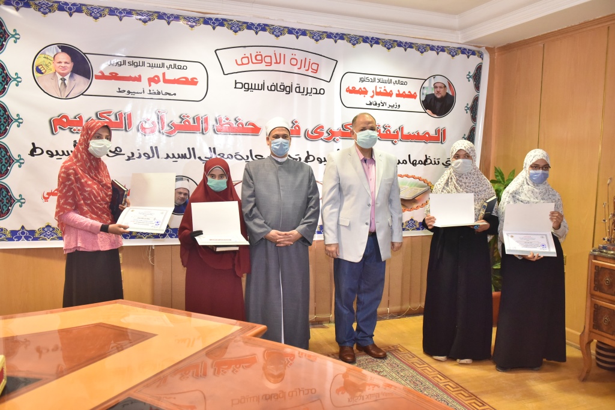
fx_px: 495
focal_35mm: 29
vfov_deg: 45.0
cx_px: 308
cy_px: 205
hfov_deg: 63.7
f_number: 4.5
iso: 5000
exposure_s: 1/125
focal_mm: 29
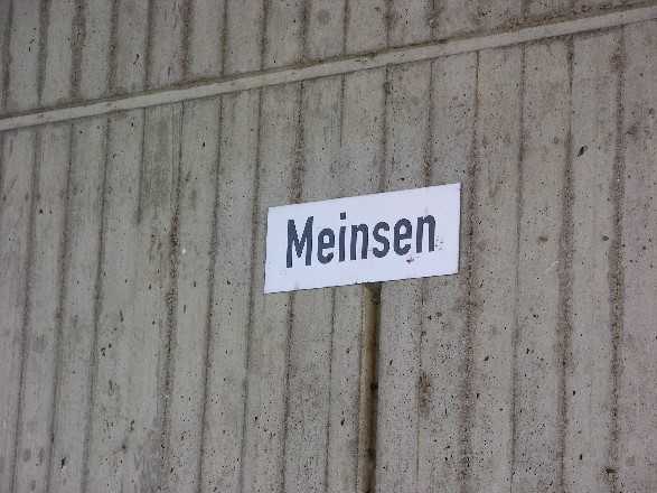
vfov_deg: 10.6
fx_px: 2657
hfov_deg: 14.1
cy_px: 246
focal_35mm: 140
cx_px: 328
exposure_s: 1/68.1
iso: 50
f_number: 4.3
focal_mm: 34.7
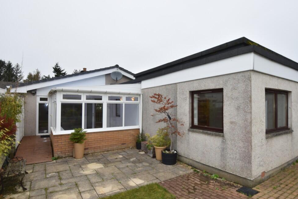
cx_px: 156
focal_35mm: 19
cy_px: 100
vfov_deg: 64.6
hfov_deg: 86.8
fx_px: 157
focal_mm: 12
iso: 100
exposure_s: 1/200
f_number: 4.5
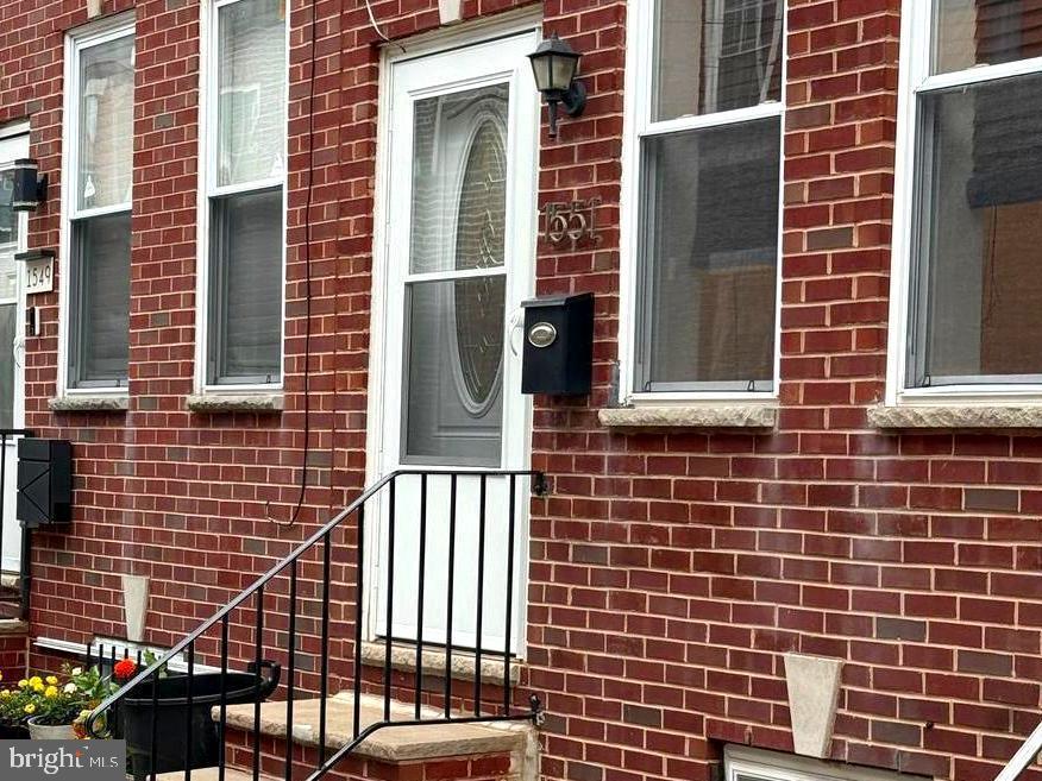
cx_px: 521
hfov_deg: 39.7
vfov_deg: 30.3
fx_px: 1445
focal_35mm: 48
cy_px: 390
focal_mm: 6.76
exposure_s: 1/122
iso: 50
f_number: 1.78
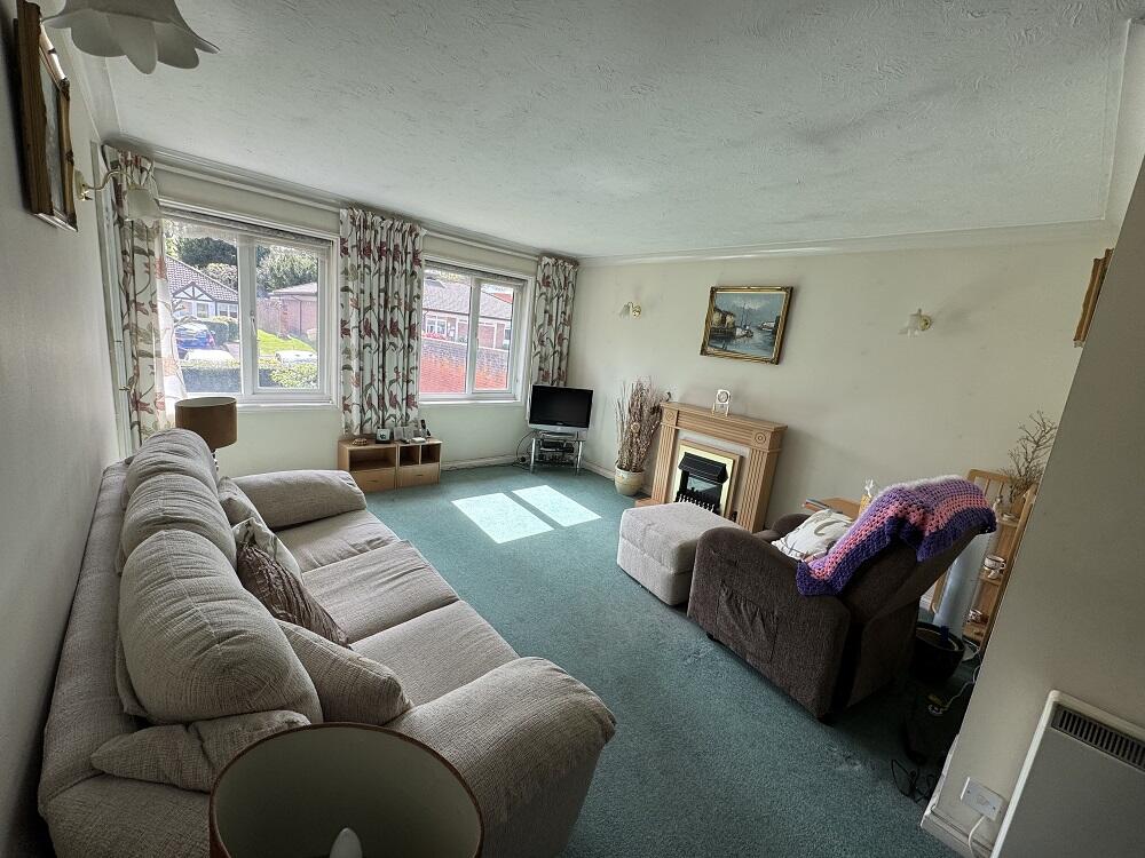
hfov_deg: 102.1
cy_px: 429
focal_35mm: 14
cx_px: 572
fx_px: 463
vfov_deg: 85.7
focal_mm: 2.22
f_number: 2.2
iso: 40
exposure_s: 1/104
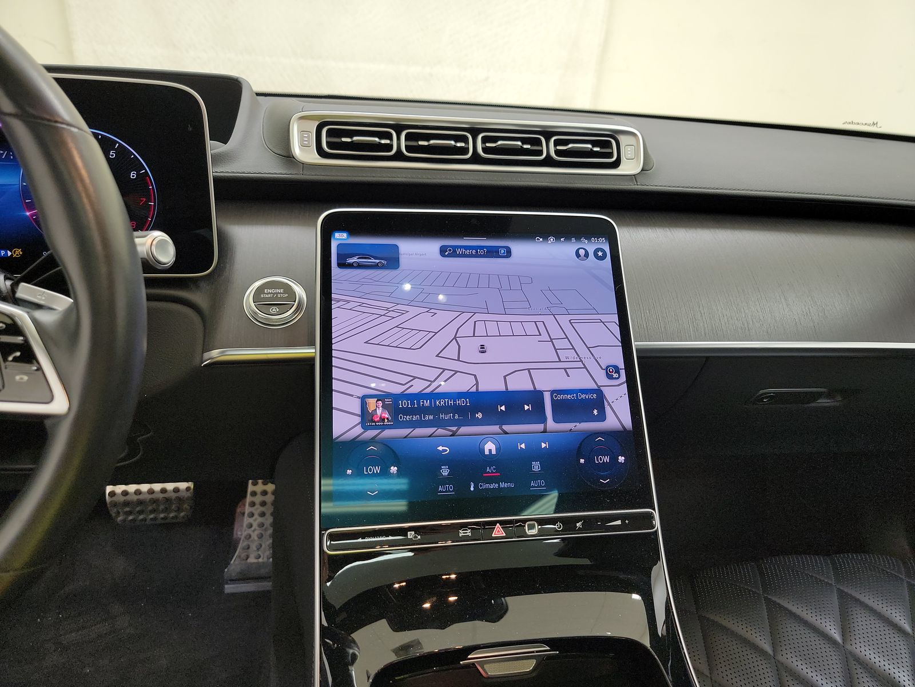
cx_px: 458
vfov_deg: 56.8
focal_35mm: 24
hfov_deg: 71.6
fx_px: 634
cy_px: 344
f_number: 1.8
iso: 175
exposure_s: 1/59
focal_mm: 6.7
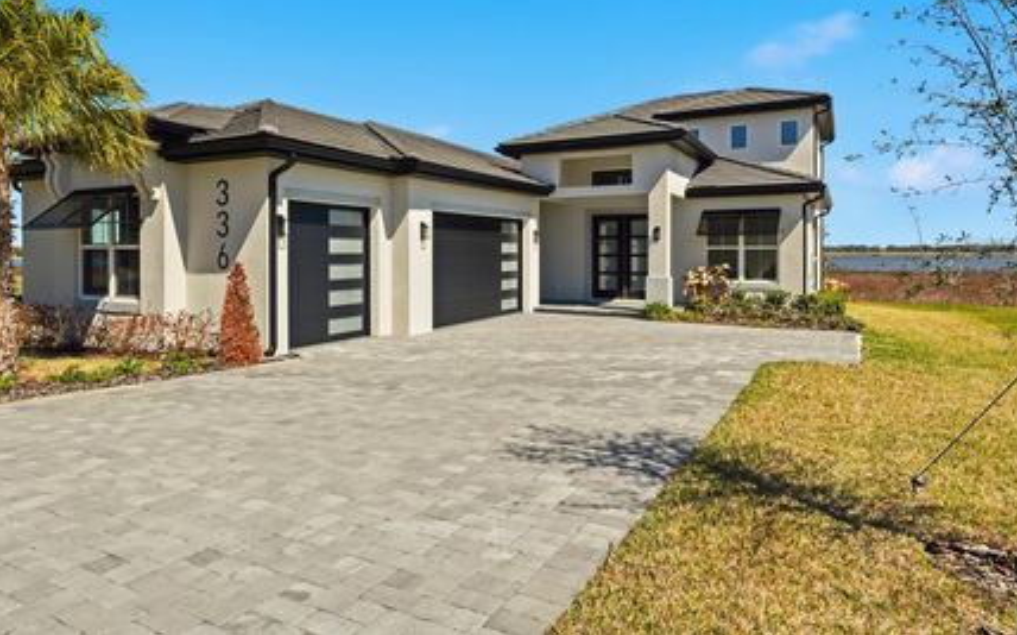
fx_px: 693
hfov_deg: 72.2
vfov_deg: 48.8
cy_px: 243
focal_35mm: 25
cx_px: 440
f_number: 7.1
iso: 100
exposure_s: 1/4000
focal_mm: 14
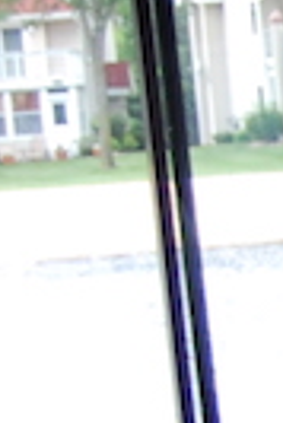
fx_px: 4046
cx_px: 1301
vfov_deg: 5.9
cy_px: 614
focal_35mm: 344
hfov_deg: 3.7
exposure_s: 1/125
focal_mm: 34
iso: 400
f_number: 5.6
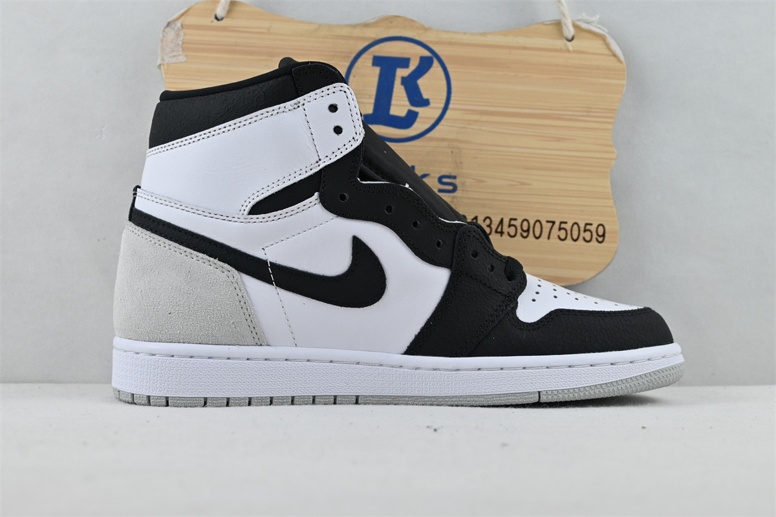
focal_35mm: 45
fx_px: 970
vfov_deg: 29.9
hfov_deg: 43.6
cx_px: 388
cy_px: 258
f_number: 4.8
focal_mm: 30
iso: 100
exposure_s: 1/80
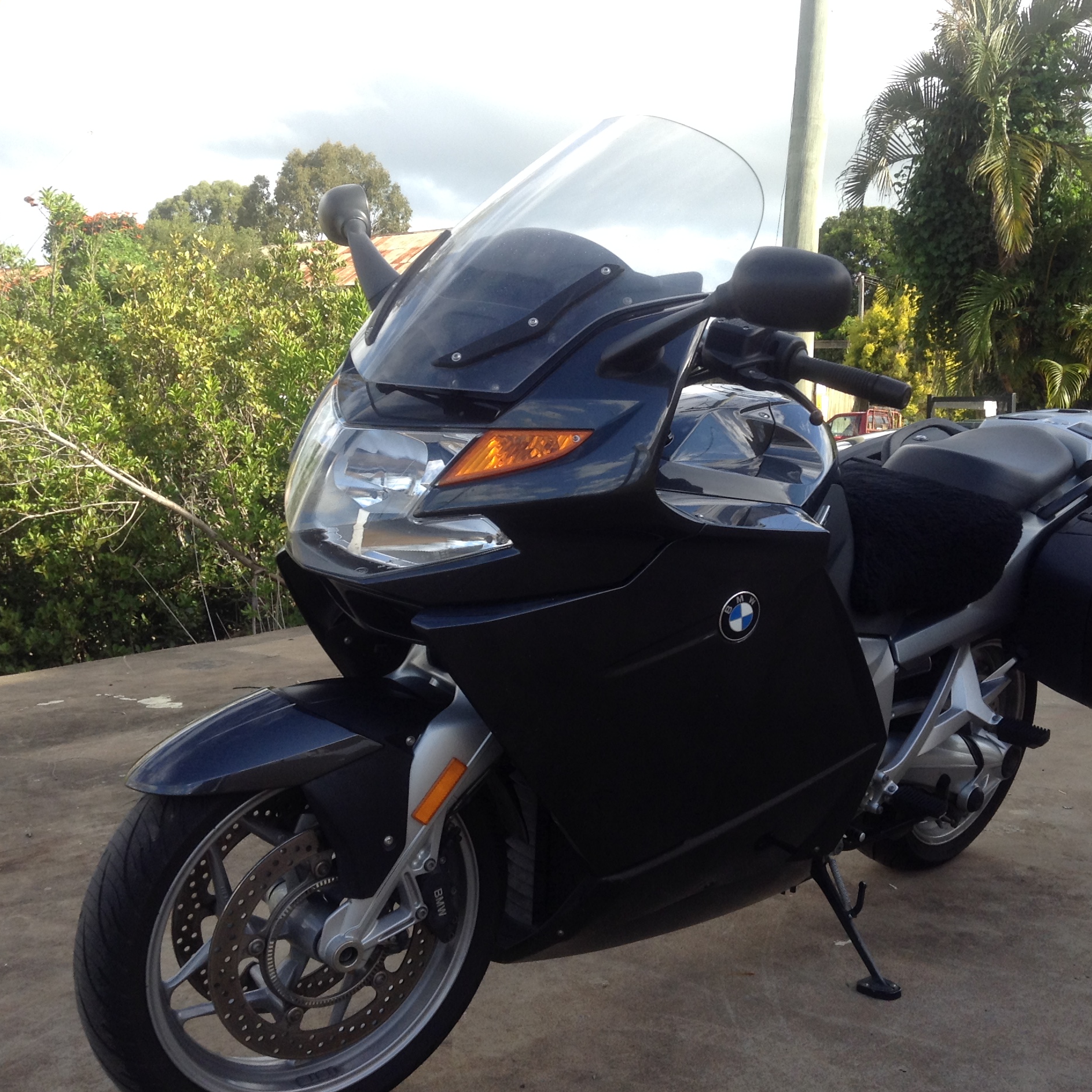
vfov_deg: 41.9
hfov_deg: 41.8
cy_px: 541
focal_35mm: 40
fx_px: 1428
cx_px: 617
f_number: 2.4
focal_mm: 3.3
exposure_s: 1/274
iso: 25
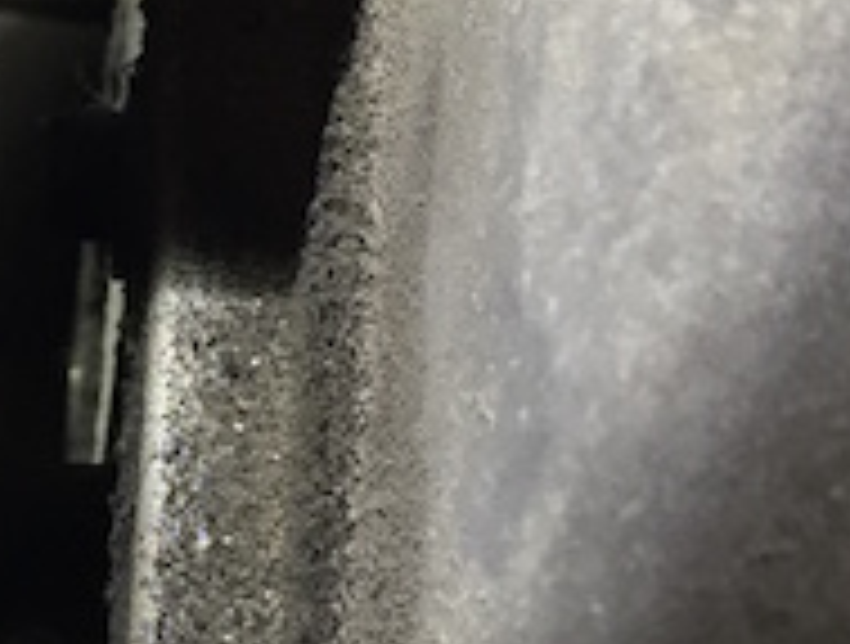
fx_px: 3030
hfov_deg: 15.6
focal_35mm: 123
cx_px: -67
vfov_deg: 12.1
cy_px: 475
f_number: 2.2
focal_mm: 4.15
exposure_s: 1/30
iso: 64
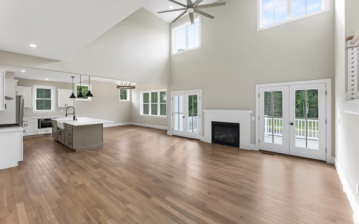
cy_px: 104
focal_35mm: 15
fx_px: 147
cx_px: 174
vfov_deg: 74.7
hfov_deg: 101.4
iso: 800
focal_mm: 14
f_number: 7.1
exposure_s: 1/125
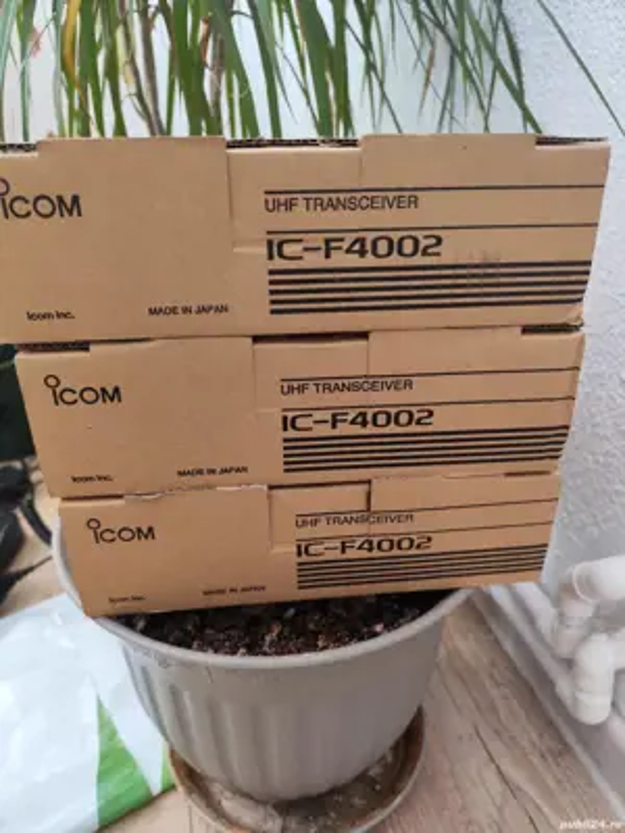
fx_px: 554
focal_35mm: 23
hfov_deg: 58.9
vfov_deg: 73.9
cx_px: 312
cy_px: 416
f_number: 1.65
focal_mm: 6.19
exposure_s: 1/50
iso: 400
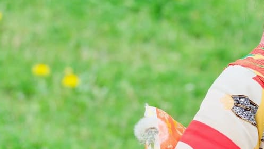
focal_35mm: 637
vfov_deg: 1.9
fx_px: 4461
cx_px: 310
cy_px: 68
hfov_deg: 3.4
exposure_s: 1/400
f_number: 5.6
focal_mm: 140
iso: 800
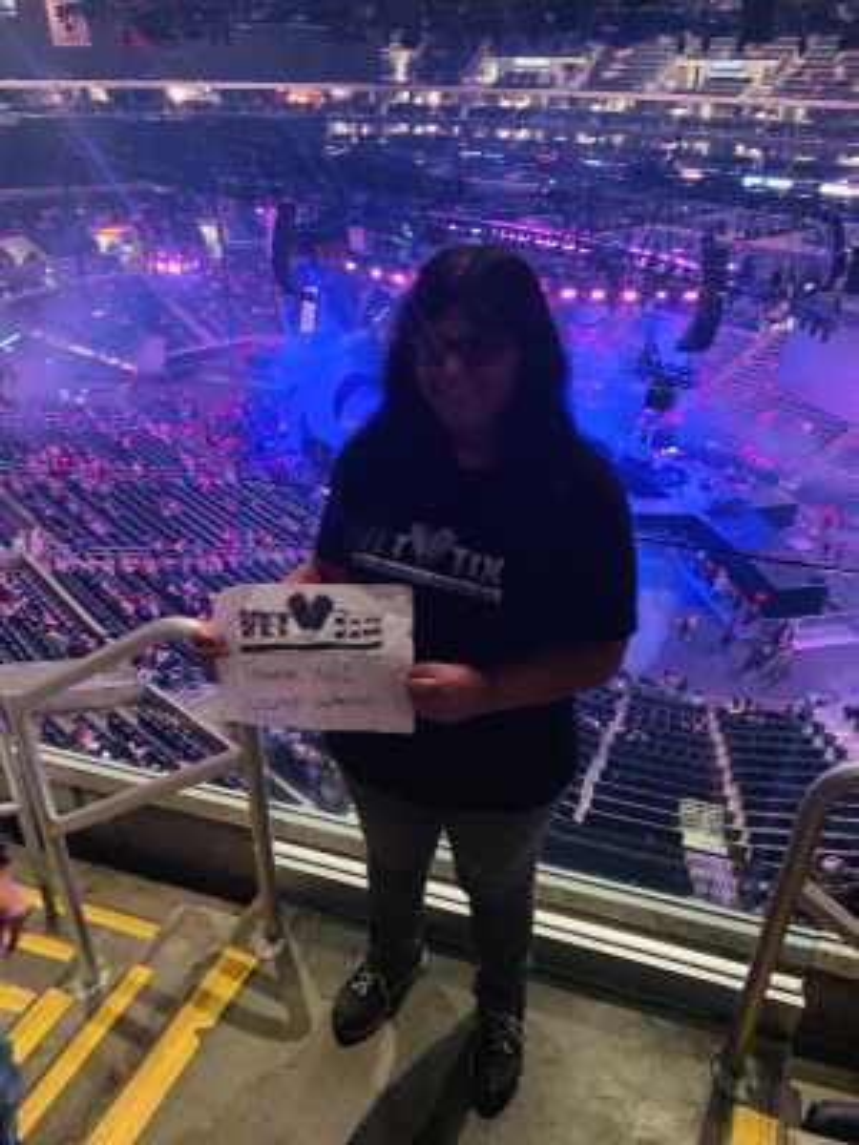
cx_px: 430
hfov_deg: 53.1
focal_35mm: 26
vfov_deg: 67.3
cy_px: 572
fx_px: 860
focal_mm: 4.25
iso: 640
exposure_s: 1/20
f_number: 1.8
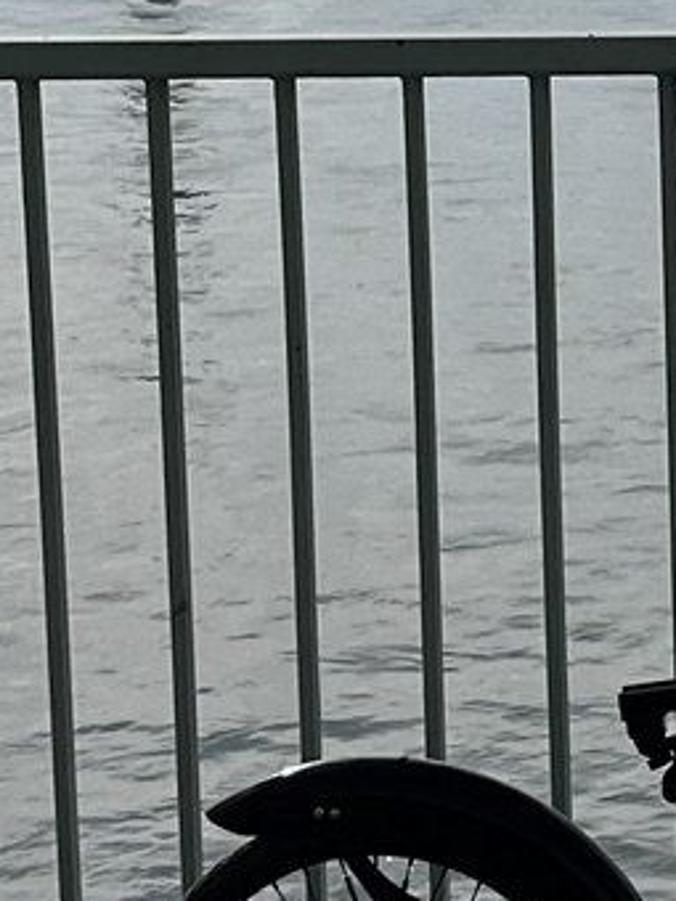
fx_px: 3984
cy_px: 156
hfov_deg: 9.4
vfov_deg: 12.8
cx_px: 1026
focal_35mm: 153
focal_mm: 5.1
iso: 50
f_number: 1.6
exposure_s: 1/9091
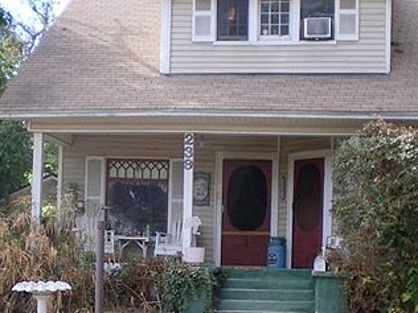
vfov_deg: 18.9
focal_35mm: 77
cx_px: 164
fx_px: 930
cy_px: 256
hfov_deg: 25.3
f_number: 3.1
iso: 64
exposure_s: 1/160
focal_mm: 6.3
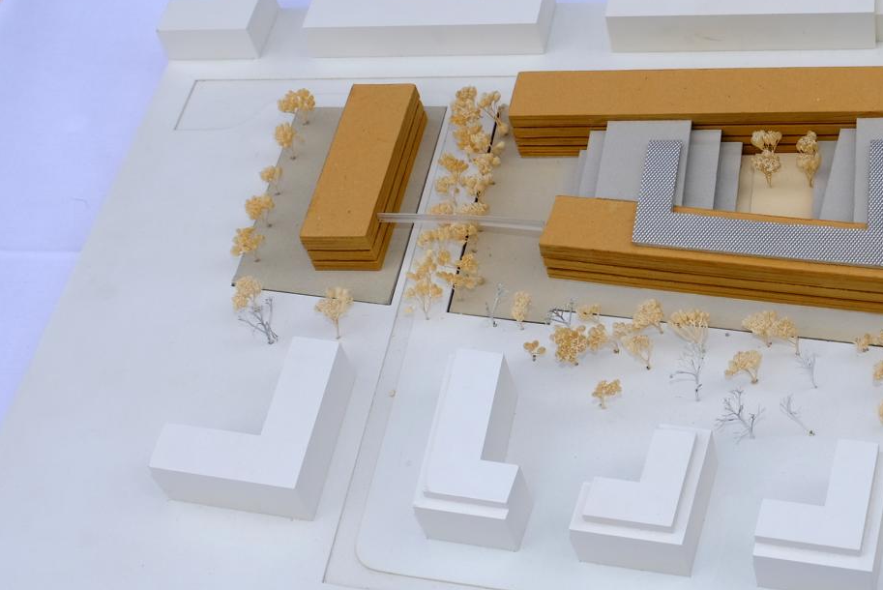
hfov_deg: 30.5
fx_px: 1546
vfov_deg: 21.5
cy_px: 181
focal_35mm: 63
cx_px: 790
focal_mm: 21.6
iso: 200
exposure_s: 1/220
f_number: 9
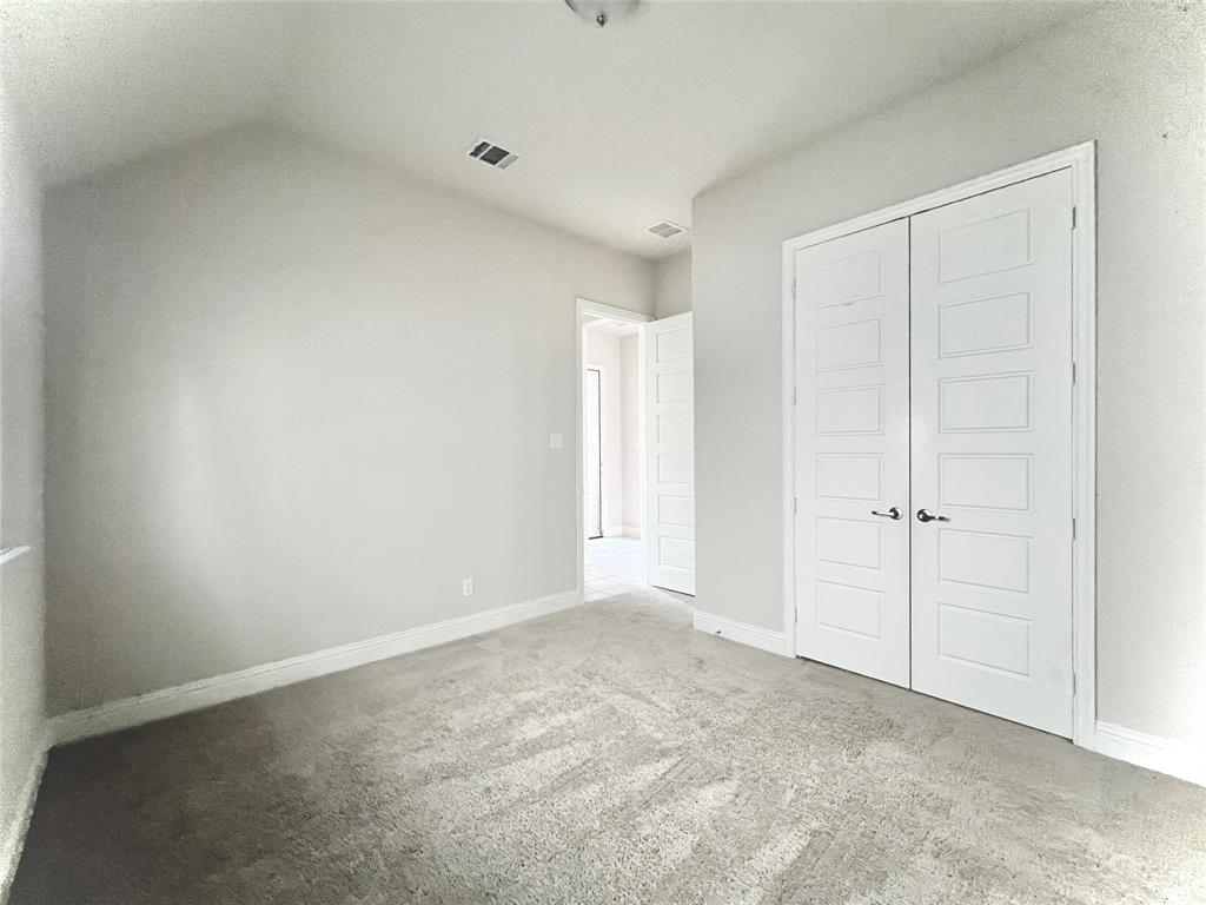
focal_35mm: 13
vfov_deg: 89.9
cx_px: 603
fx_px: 453
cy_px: 452
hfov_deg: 106.2
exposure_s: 1/60
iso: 500
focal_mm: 1.57
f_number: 1.8
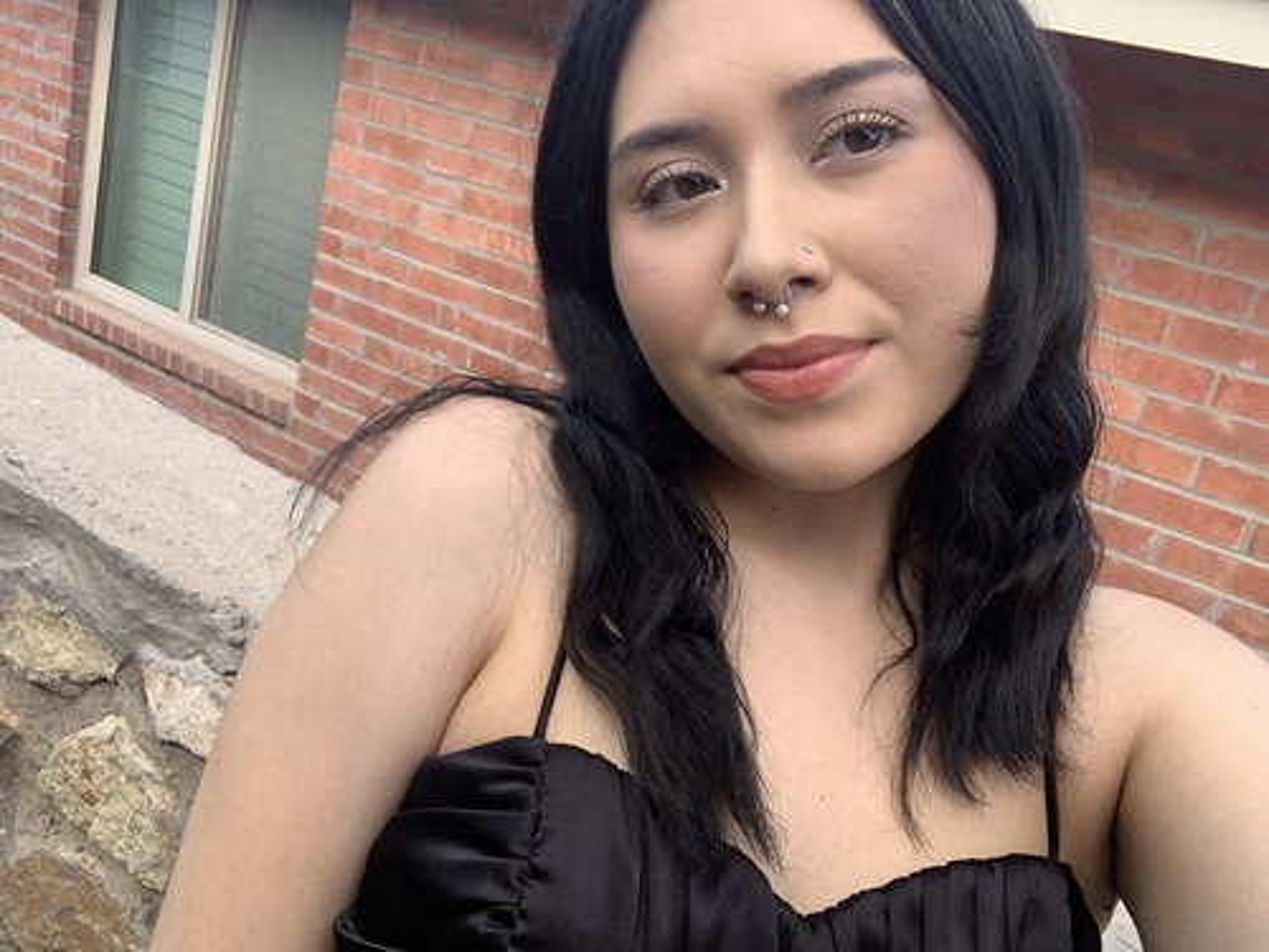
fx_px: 1173
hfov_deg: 56.8
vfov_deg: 44.2
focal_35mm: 32
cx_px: 634
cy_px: 476
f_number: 2.2
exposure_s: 1/165
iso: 16
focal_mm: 2.87
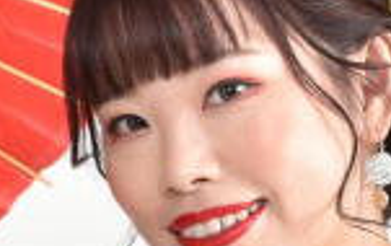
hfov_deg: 8.3
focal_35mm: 248
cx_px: -173
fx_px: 2648
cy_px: 210
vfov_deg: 5.3
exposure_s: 1/160
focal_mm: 46
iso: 400
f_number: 7.1
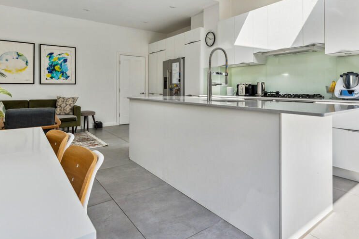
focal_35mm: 22
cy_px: 85
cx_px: 221
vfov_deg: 55.8
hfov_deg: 76.7
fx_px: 222
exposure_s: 1/160
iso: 200
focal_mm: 16.2
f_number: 9
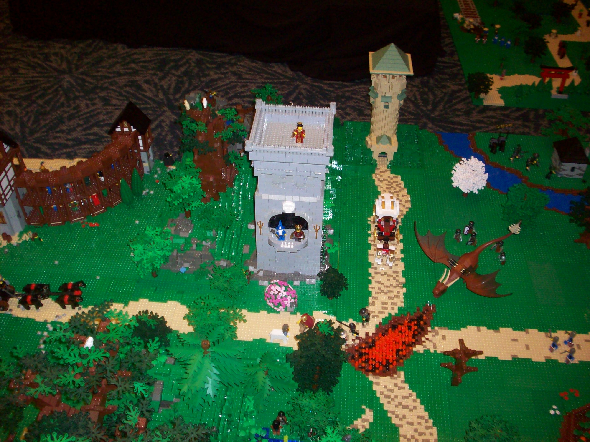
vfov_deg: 38.7
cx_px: 295
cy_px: 221
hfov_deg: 50.1
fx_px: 631
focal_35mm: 37
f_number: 2.8
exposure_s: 1/64
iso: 160
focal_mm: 6.2
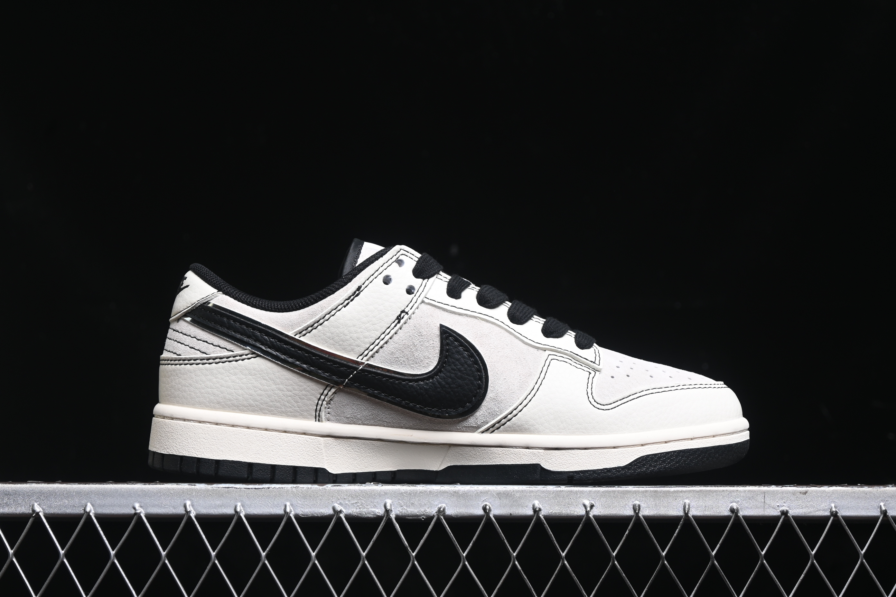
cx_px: 448
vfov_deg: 18.2
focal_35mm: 75
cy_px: 298
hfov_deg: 27.0
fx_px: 1867
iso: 160
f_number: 6.3
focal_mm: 50
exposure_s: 1/60
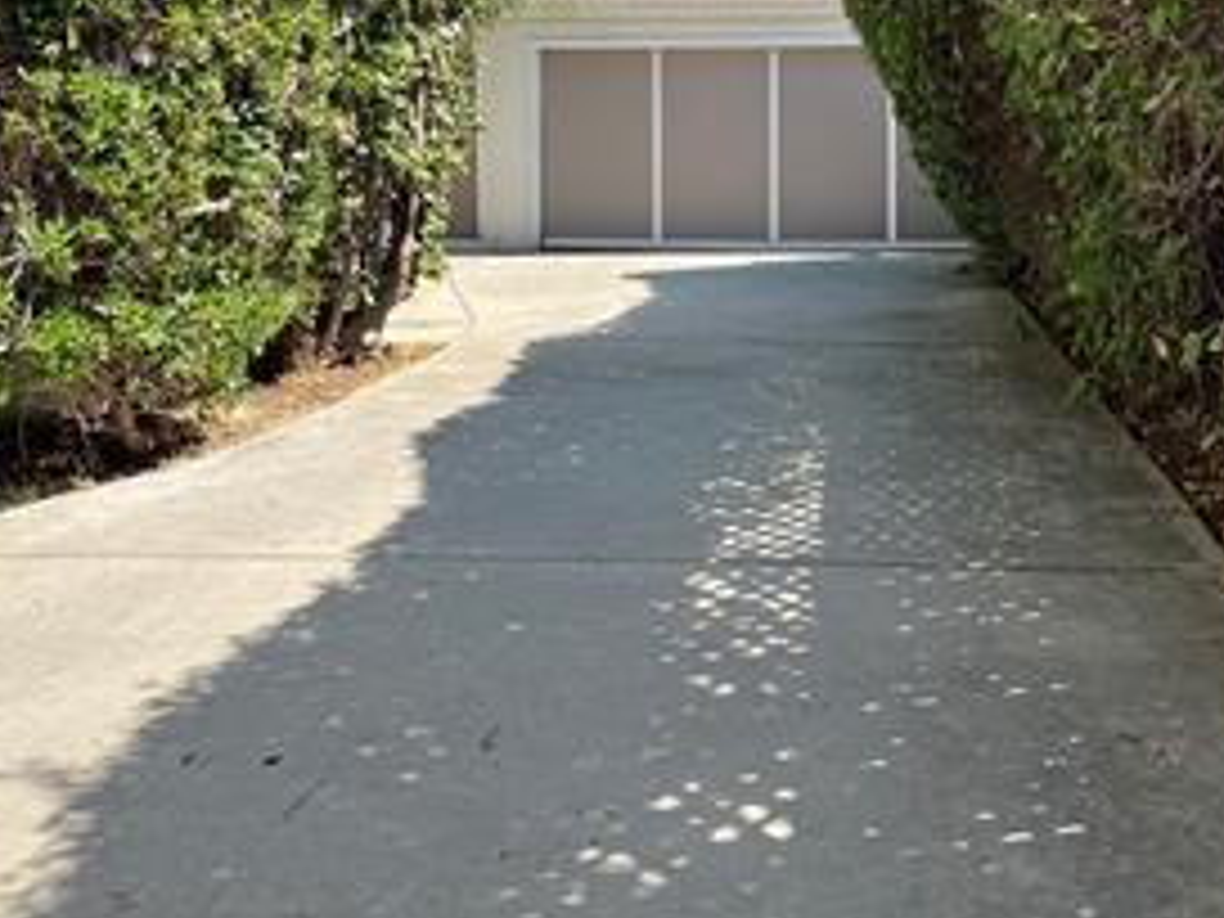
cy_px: 272
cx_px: 720
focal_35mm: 43
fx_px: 1520
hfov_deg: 43.7
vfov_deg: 33.2
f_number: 1.6
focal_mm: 5.1
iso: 50
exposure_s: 1/928
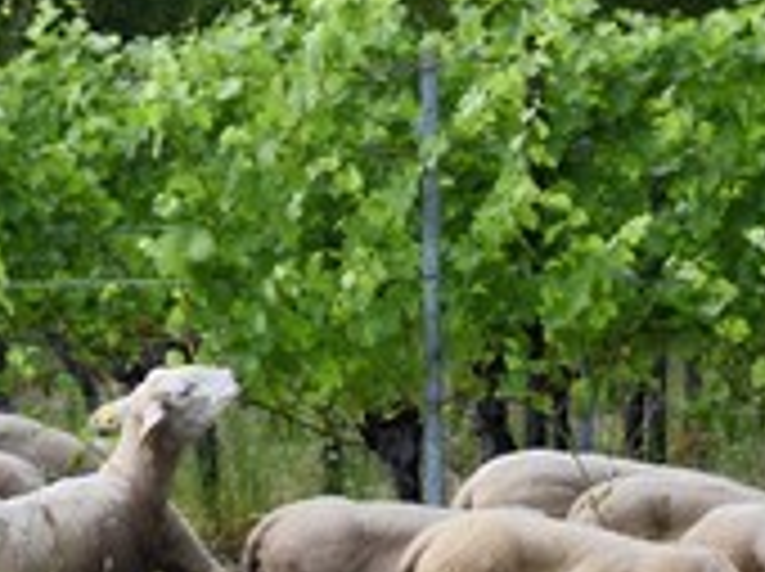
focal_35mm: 195
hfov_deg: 10.2
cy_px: 558
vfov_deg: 7.6
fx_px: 4303
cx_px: 284
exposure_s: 1/500
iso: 400
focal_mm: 82
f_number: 7.1
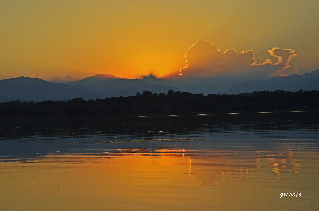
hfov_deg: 22.0
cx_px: 160
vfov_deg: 14.6
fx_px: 822
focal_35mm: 93
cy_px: 106
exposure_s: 1/800
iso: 720
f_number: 8
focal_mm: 62
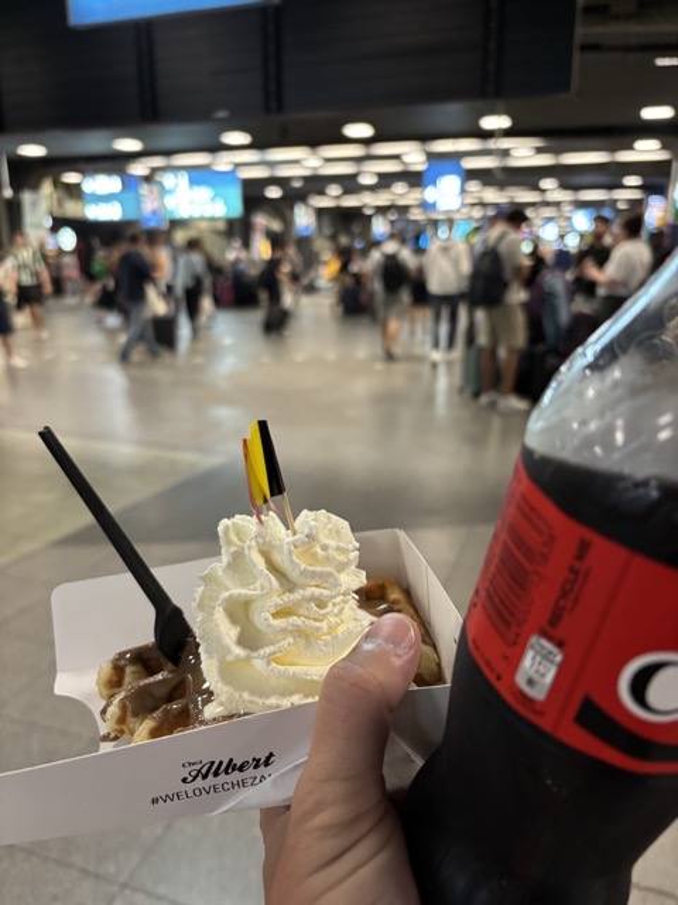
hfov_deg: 53.1
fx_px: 679
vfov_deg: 67.3
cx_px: 339
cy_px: 452
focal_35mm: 26
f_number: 1.6
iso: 400
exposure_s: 1/50
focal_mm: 5.96
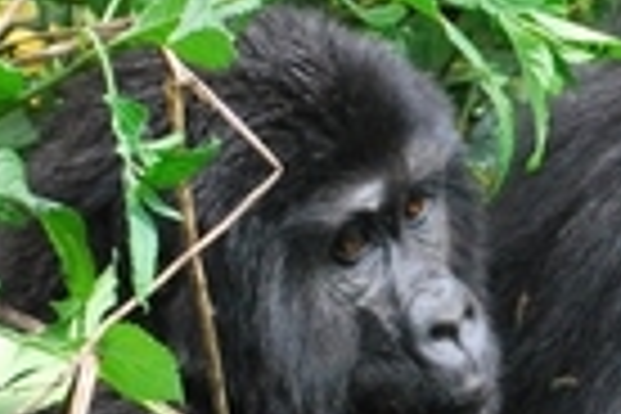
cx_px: 868
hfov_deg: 5.7
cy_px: 124
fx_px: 6178
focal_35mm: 358
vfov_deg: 3.8
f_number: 11
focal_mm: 55
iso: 1600
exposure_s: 1/500
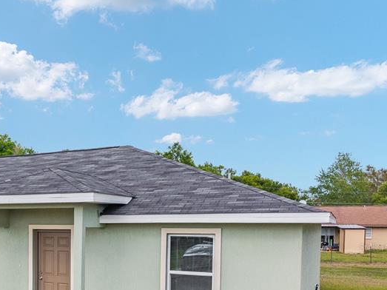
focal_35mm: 47
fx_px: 525
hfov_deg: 37.3
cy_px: 247
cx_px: 25
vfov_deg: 29.9
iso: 220
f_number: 1.8
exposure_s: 1/3000
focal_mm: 8.67
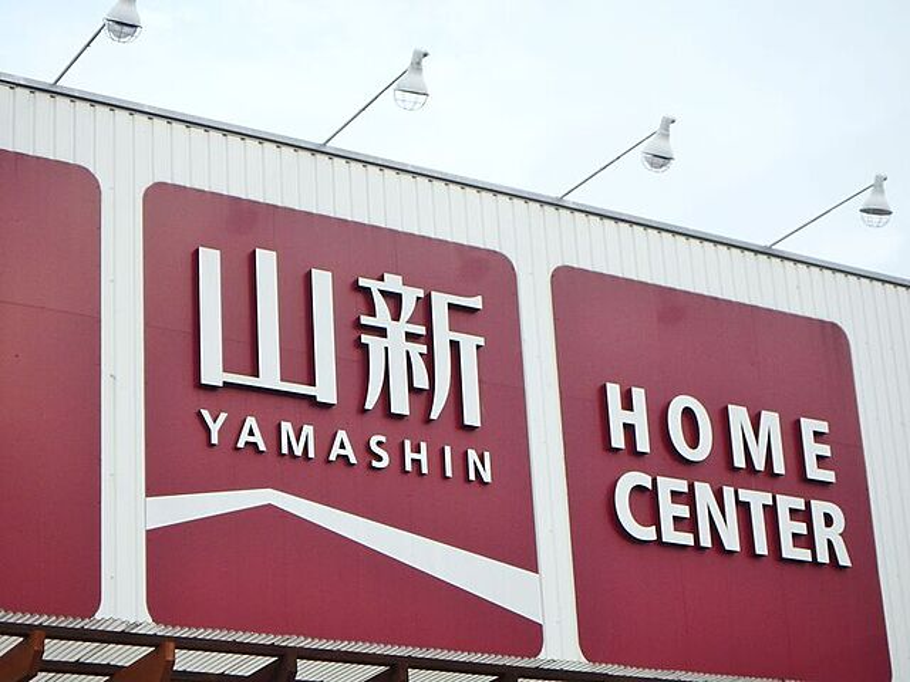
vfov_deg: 20.7
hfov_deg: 27.4
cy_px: 341
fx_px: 1866
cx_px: 455
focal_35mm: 71
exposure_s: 1/100
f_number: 5.1
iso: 200
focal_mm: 12.6
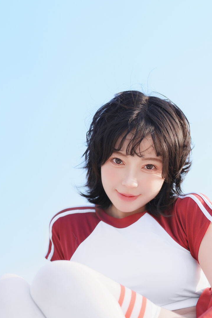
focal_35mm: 83
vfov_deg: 24.1
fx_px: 733
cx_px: 121
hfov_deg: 16.5
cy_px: 249
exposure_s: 1/4000
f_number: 1.4
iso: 100
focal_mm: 50
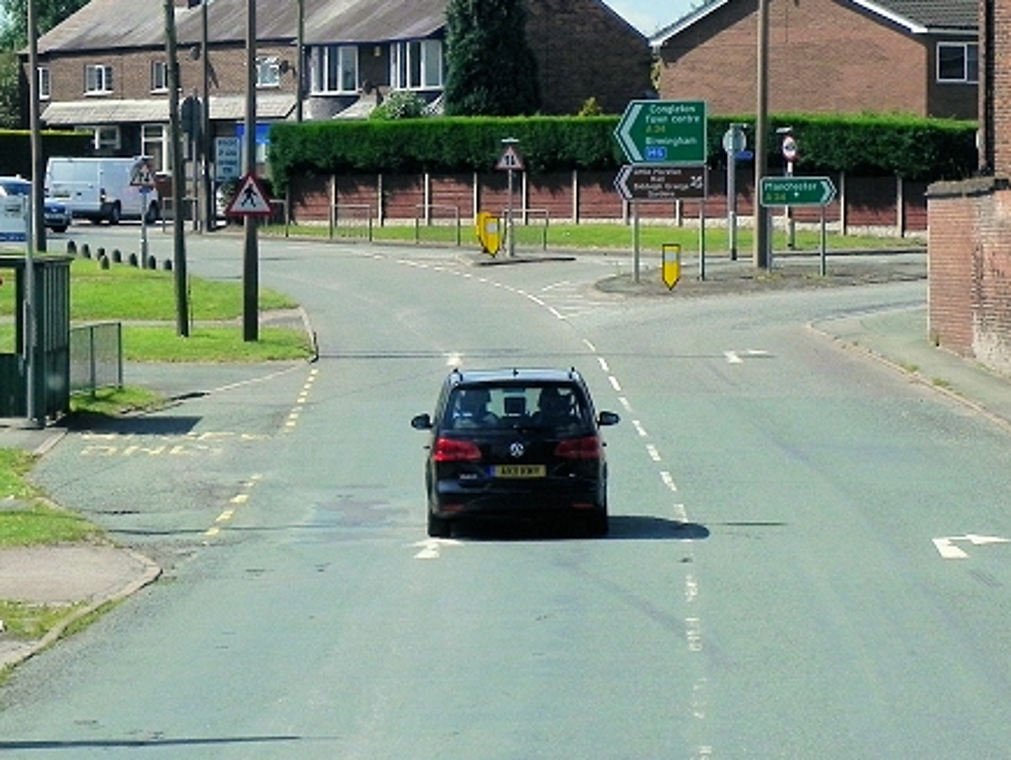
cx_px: 451
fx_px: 5028
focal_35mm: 172
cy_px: 218
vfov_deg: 8.6
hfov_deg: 11.5
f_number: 5.6
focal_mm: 20.8
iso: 200
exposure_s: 1/864
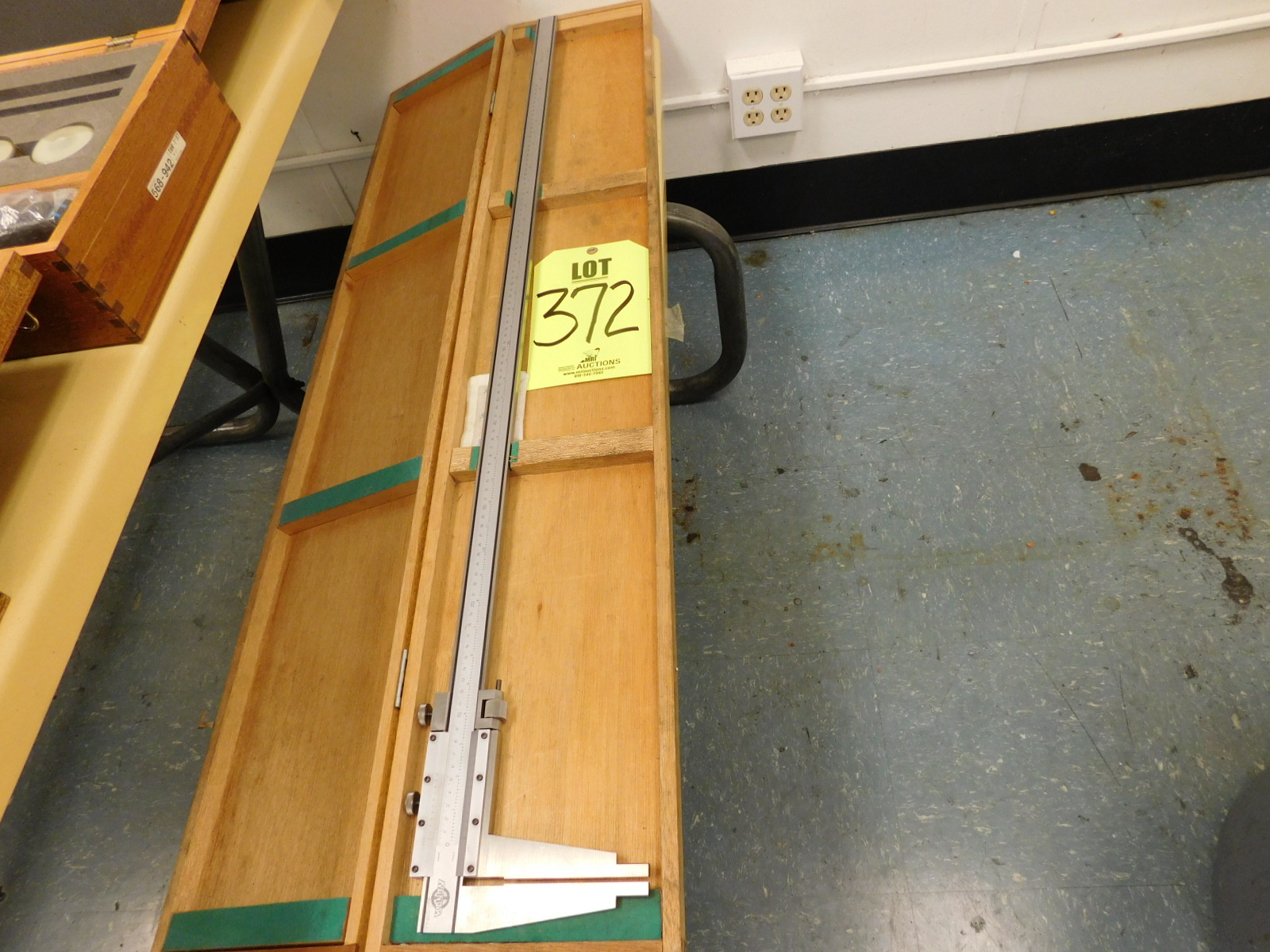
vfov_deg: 58.9
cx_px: 635
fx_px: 844
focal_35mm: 23
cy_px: 476
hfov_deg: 73.9
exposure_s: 1/30
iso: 200
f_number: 3
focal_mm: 4
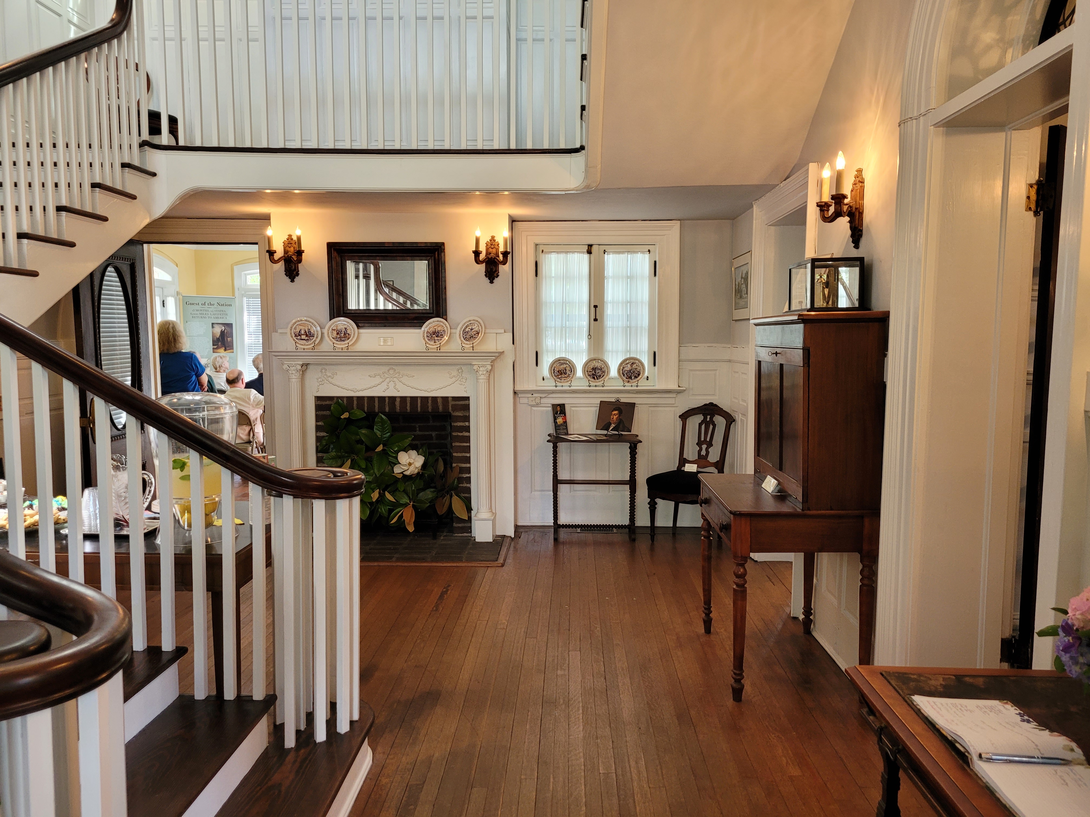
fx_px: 819
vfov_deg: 53.1
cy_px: 408
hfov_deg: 67.3
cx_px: 545
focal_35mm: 26
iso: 200
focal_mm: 5.4
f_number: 1.8
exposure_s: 1/60
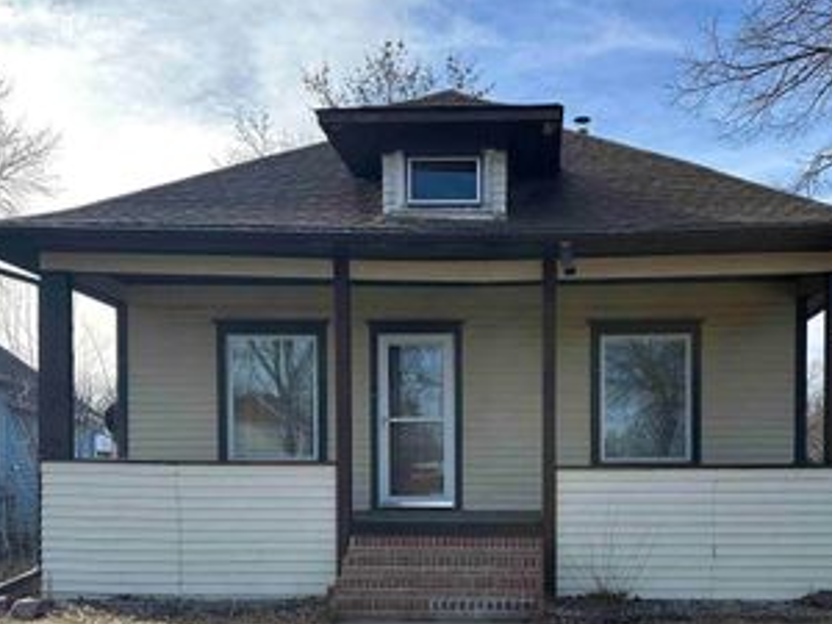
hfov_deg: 46.5
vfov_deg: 34.9
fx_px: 961
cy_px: 492
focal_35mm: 40
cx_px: 502
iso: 80
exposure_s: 1/1949
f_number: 1.78
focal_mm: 6.86
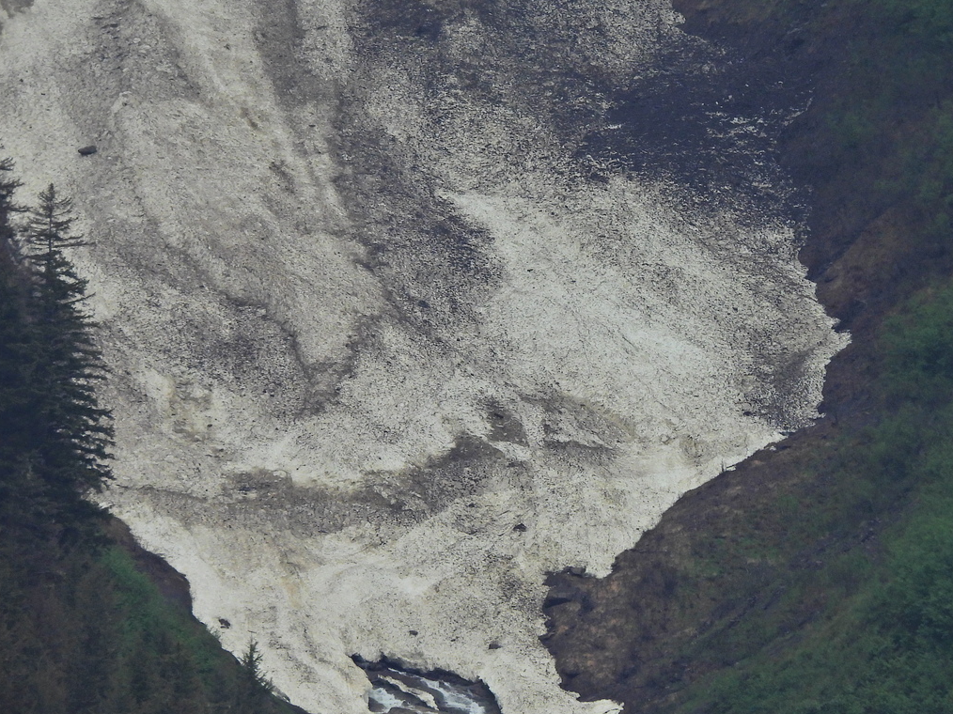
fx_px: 38231
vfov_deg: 1.1
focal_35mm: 1389
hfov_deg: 1.4
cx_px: 431
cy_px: 269
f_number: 5.6
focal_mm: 196
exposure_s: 1/500
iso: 180
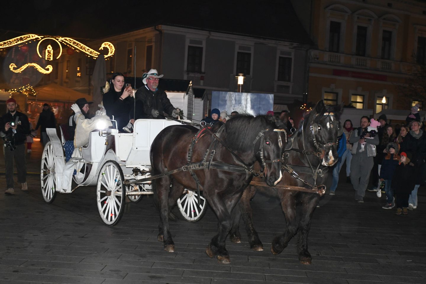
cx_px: 213
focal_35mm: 57
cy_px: 142
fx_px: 674
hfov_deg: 35.1
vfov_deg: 23.8
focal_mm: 38
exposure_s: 1/80
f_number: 4.2
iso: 2000
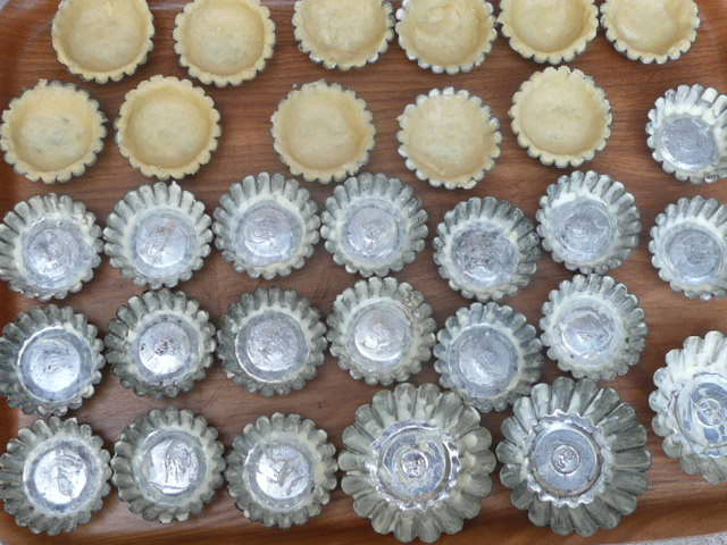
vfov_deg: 28.6
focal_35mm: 51
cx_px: 364
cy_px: 272
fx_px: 1071
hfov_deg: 37.5
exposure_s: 1/30
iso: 100
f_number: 3.6
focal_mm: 5.5
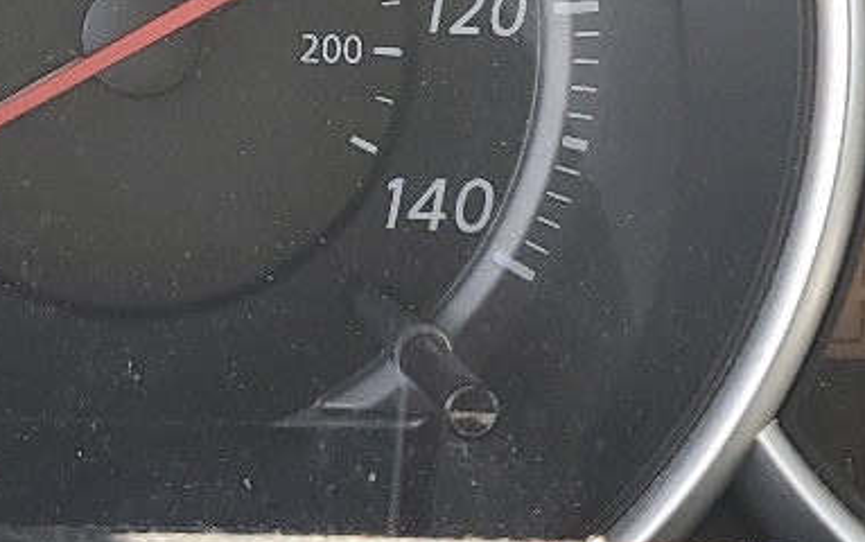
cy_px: -169
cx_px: 129
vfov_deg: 11.1
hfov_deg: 17.9
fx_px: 2713
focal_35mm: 115
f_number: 1.5
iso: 50
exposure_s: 1/238
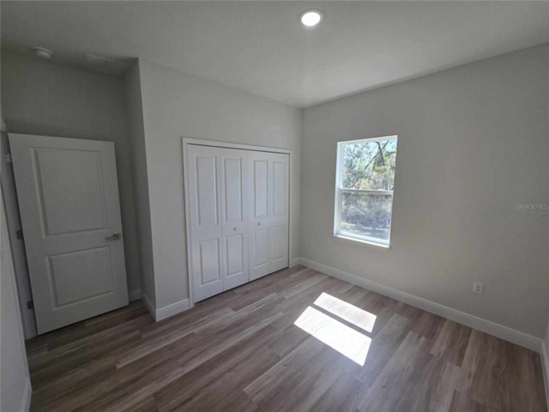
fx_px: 206
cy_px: 206
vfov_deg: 89.9
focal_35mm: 13
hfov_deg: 106.2
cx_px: 274
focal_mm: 2.2
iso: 50
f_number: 2.2
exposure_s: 1/229
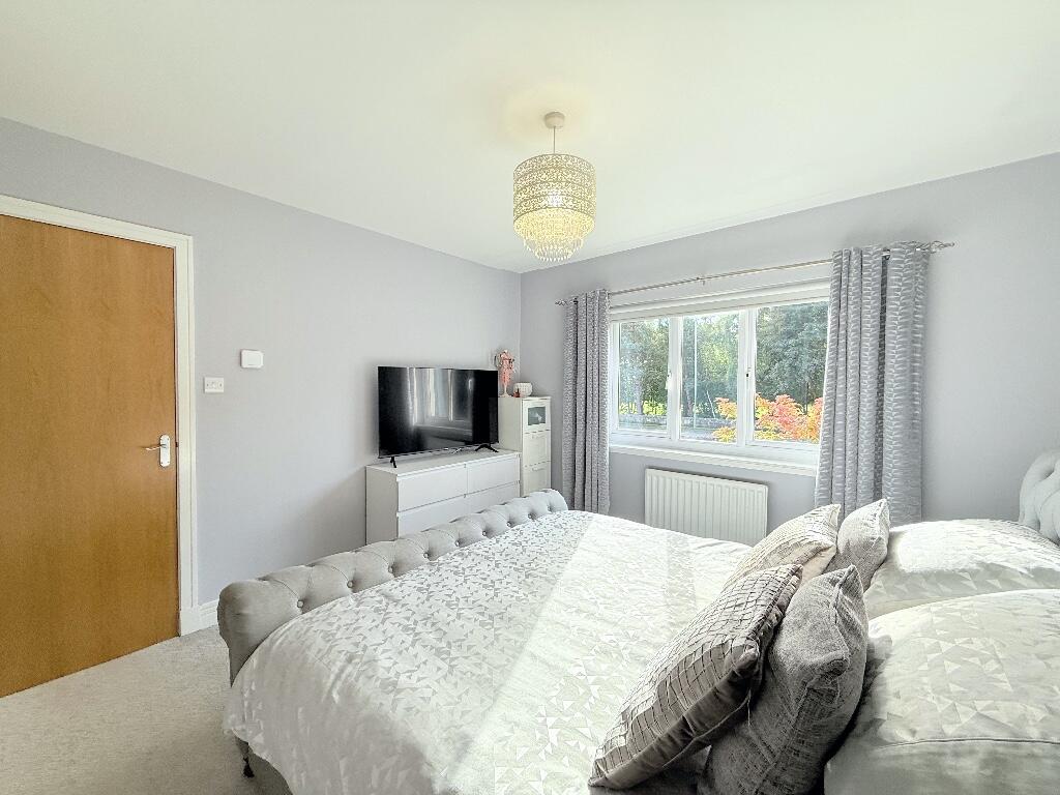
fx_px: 429
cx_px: 530
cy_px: 398
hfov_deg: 102.1
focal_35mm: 14
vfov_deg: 85.7
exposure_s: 1/157
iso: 64
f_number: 2.2
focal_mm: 2.22
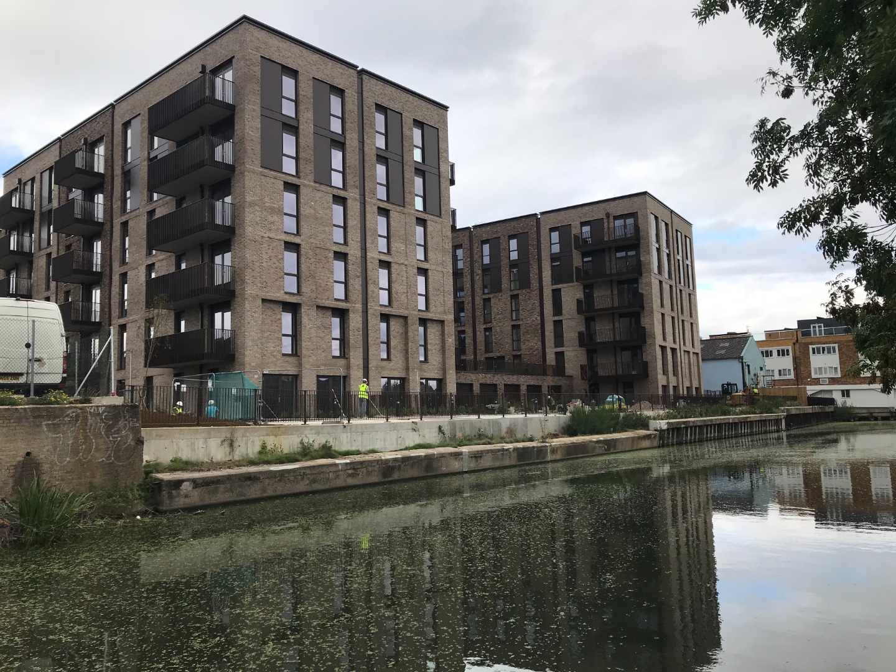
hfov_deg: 63.4
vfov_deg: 49.7
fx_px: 725
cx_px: 448
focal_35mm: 28
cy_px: 336
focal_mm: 3.99
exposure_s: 1/921
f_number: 1.8
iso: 20
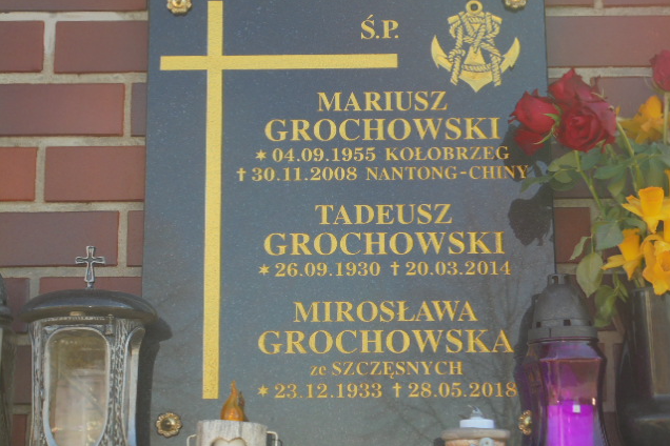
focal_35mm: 67
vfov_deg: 20.3
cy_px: 246
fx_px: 1247
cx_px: 336
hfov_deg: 30.1
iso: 100
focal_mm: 11.5
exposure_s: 1/125
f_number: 5.6
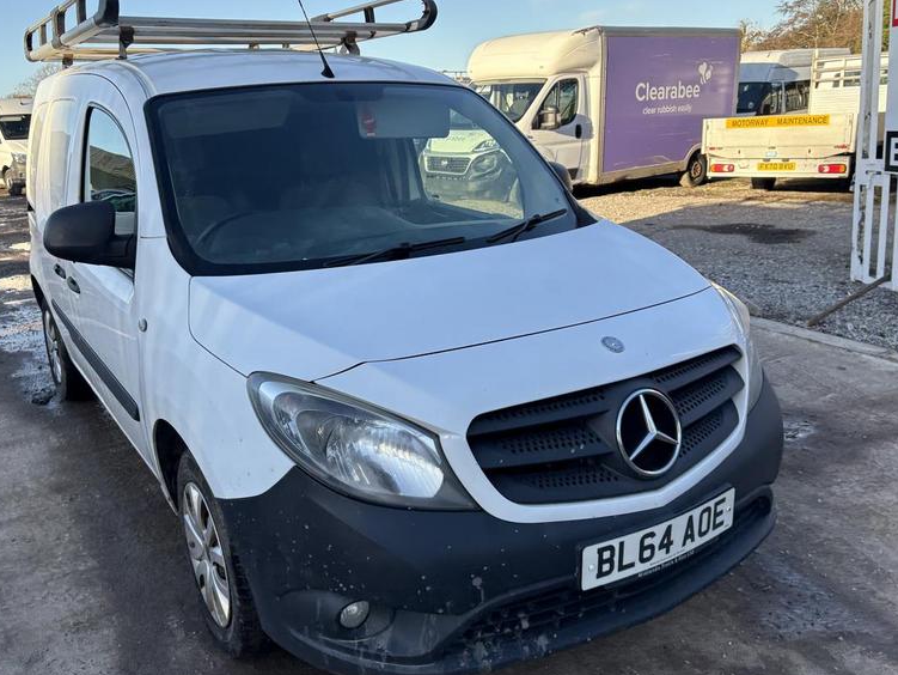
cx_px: 405
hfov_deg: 58.2
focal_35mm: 31
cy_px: 343
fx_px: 805
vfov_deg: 45.5
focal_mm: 5.96
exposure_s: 1/873
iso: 64
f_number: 1.6
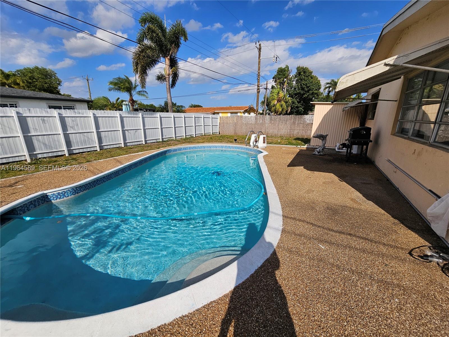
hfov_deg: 106.2
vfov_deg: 89.9
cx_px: 224
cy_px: 168
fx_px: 169
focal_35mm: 13
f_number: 2.2
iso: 50
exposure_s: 1/3829
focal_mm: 2.2
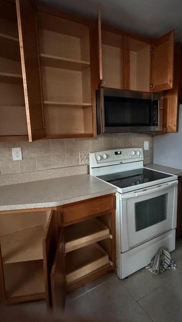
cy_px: 154
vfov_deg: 81.1
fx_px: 189
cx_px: 117
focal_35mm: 22
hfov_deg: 50.9
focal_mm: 2.22
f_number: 2.2
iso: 2000
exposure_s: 1/30
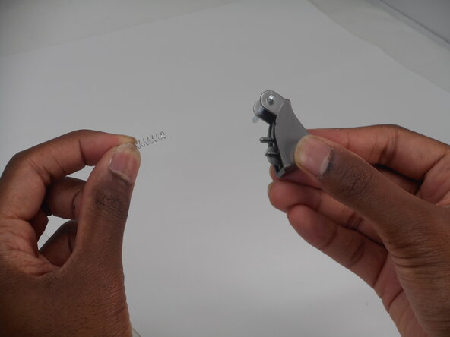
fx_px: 1521
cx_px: 225
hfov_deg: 16.8
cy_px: 168
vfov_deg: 12.7
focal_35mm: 117
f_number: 5.9
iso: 80
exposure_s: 1/60
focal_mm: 20.9
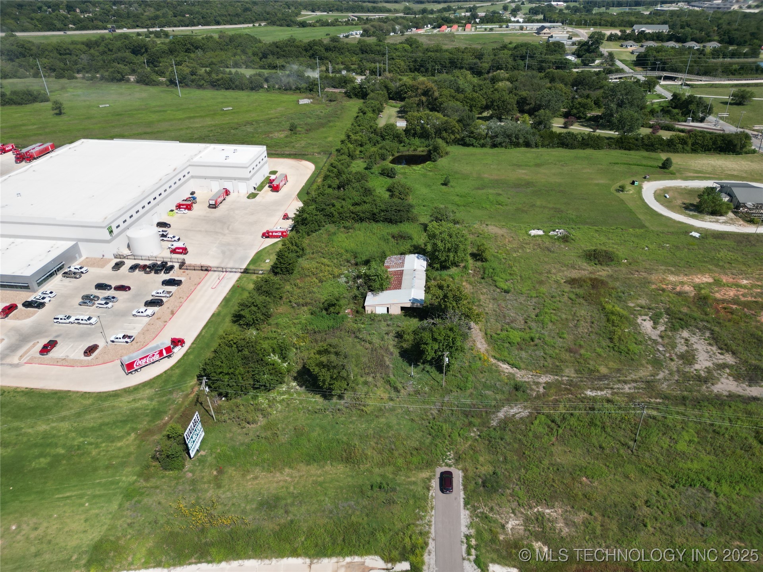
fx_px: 529
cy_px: 286
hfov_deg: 71.6
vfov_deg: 56.8
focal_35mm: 24
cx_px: 382
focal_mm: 6.72
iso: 200
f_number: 1.7
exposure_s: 1/4000
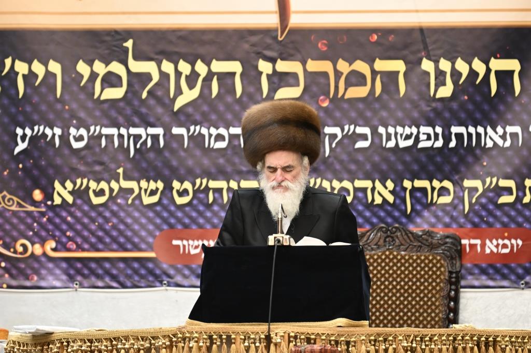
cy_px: 176
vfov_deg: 4.6
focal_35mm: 300
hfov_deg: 6.9
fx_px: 4423
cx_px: 266
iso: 800
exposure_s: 1/125
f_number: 2.8
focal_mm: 200
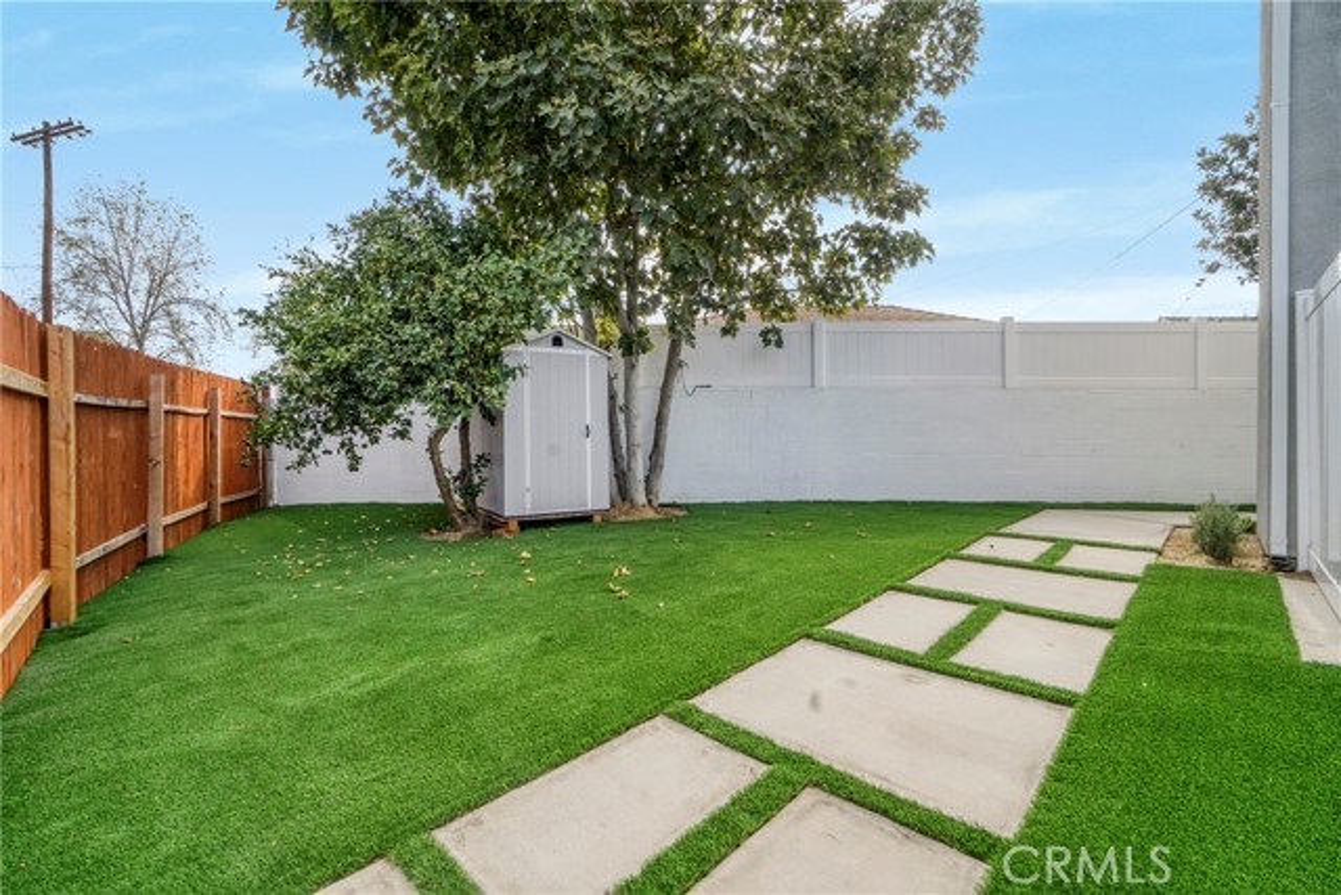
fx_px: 559
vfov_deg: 77.4
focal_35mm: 15
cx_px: 670
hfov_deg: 100.4
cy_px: 448
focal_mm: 10
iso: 400
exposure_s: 1/25
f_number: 14
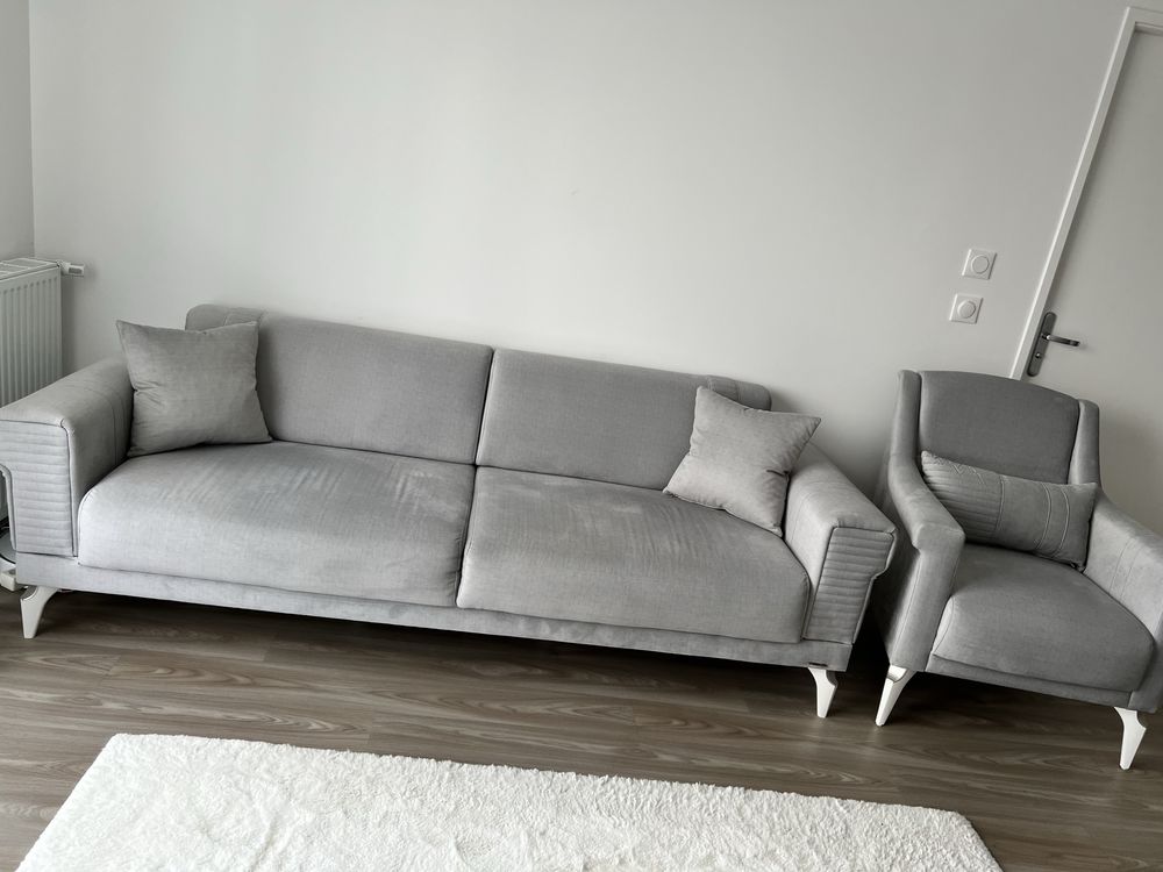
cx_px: 582
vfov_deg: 53.1
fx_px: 874
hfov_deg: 67.3
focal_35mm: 26
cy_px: 436
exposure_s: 1/100
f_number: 1.5
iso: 100
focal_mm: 5.7
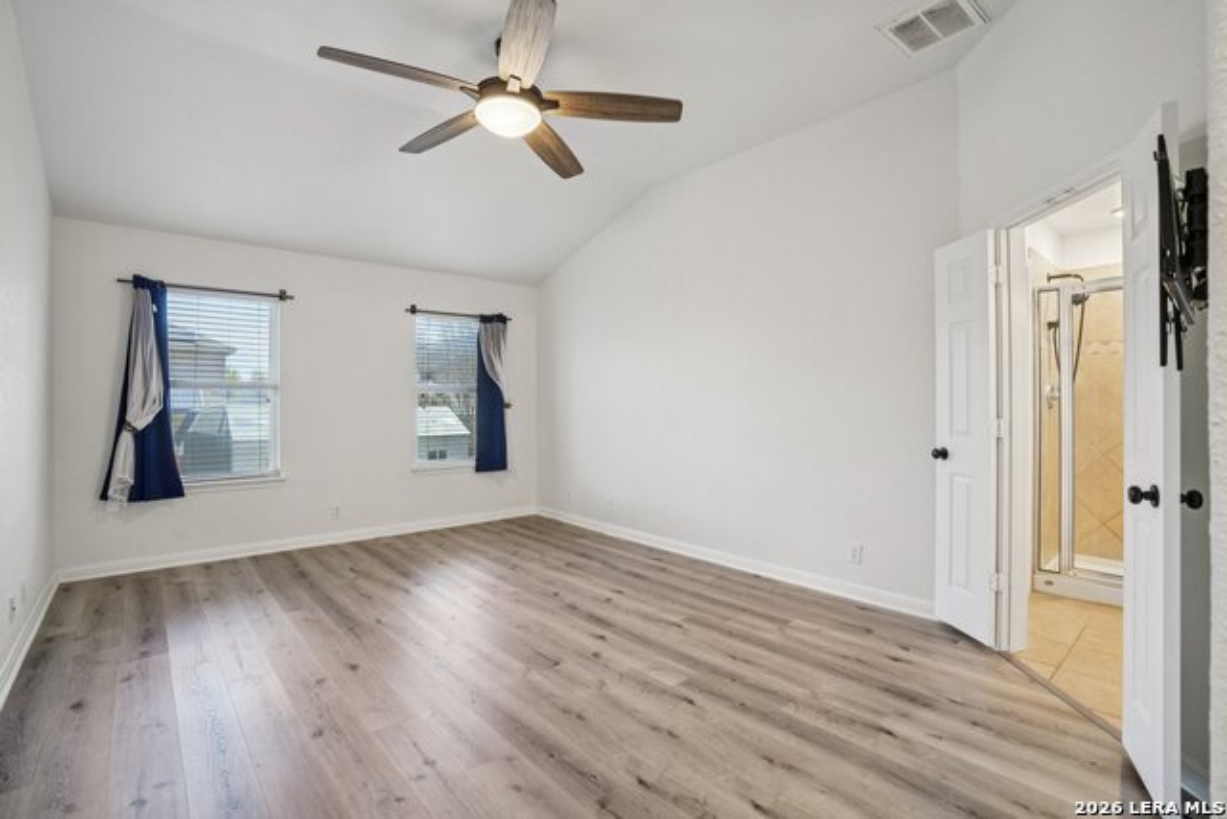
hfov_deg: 96.7
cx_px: 614
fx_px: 545
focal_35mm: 16
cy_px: 410
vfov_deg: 73.8
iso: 400
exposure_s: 1/6
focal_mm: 16
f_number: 8
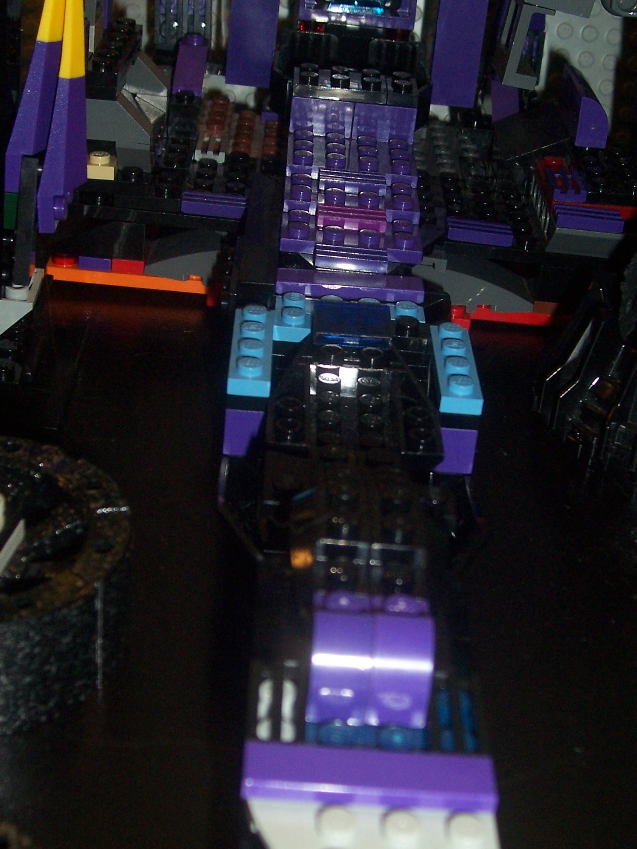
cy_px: 497
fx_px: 1325
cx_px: 360
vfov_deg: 35.5
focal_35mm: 54
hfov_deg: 27.0
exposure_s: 1/60
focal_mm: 7
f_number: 3
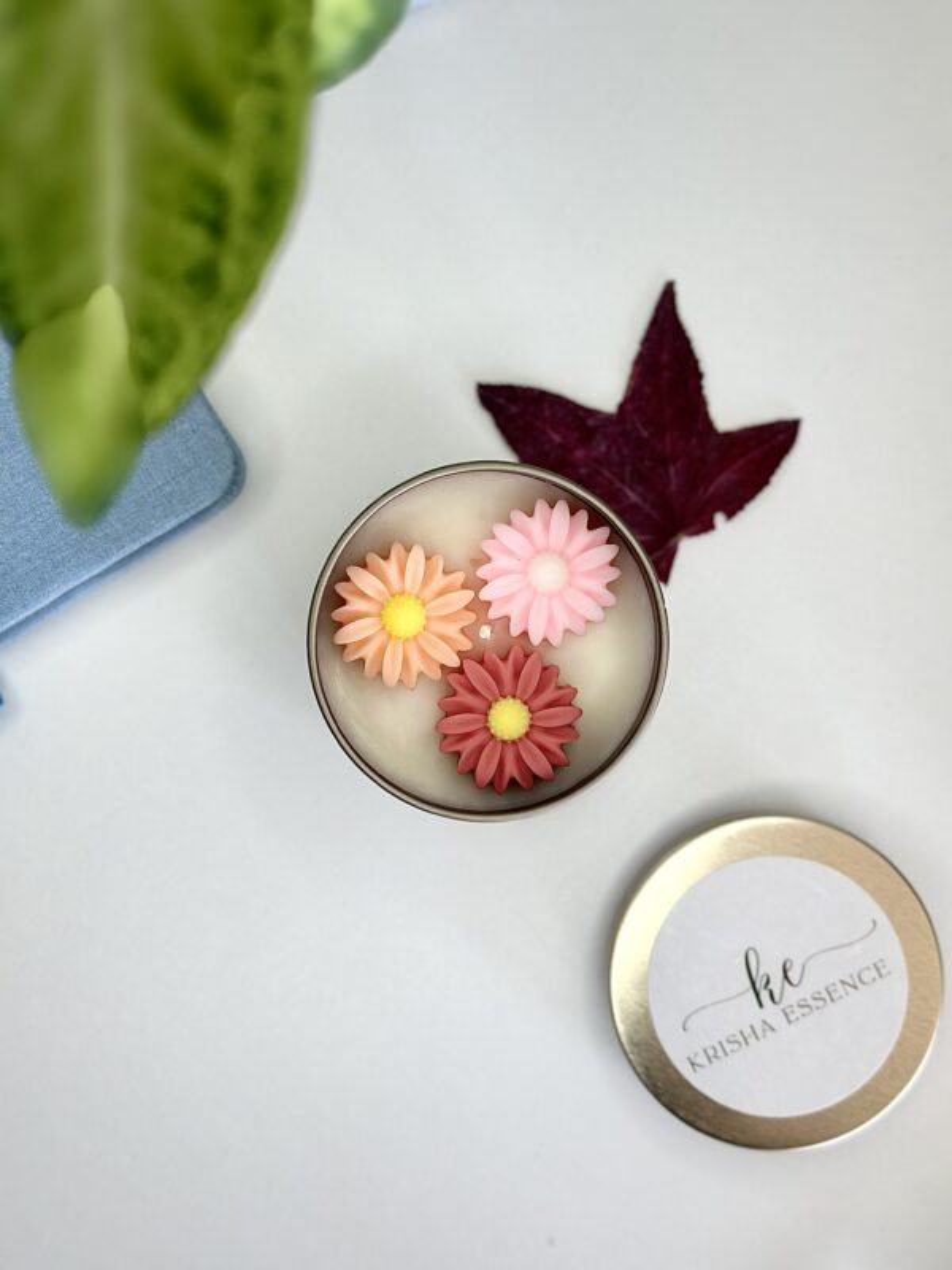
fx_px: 1760
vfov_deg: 39.7
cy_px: 635
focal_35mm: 48
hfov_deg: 30.3
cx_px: 476
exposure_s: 1/224
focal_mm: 6.86
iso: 80
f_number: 1.78
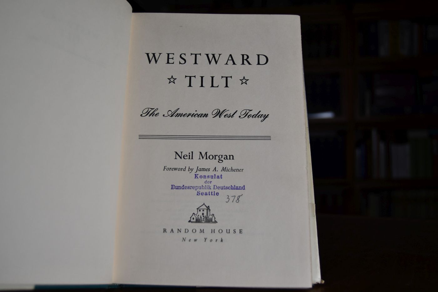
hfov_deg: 53.1
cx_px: 219
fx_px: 438
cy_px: 146
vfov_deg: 36.9
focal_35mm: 36
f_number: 3.8
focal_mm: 24
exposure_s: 1/250
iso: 560
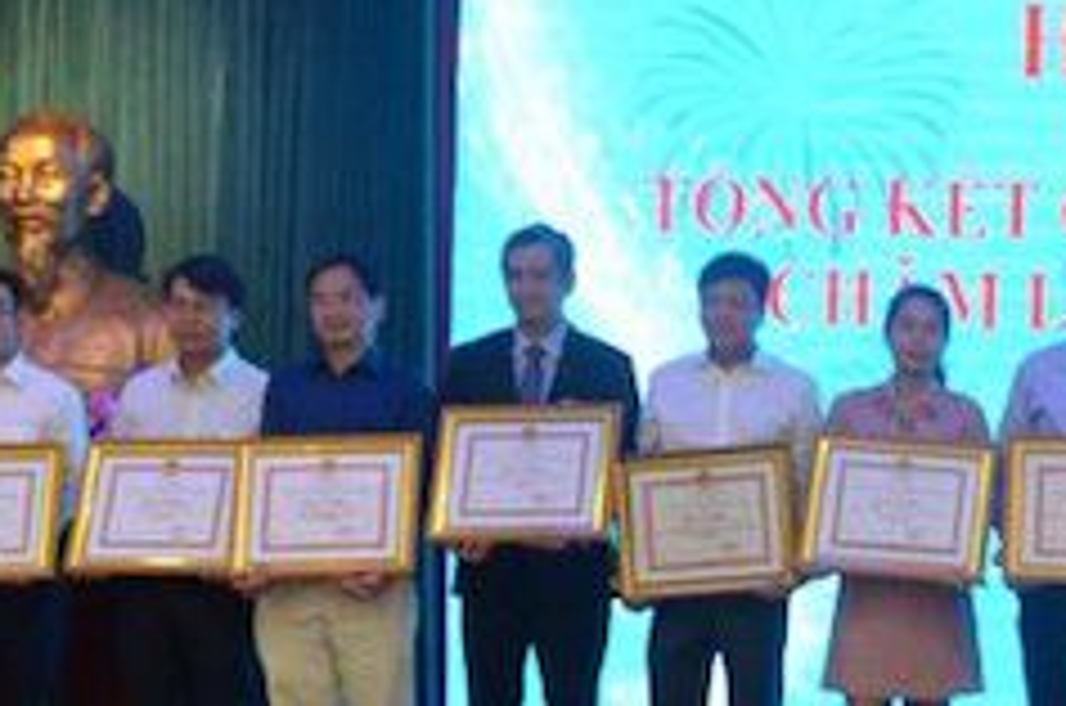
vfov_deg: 14.8
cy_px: 607
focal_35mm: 91
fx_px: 2689
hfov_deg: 21.5
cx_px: 1097
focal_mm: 18
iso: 800
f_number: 4
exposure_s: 1/60
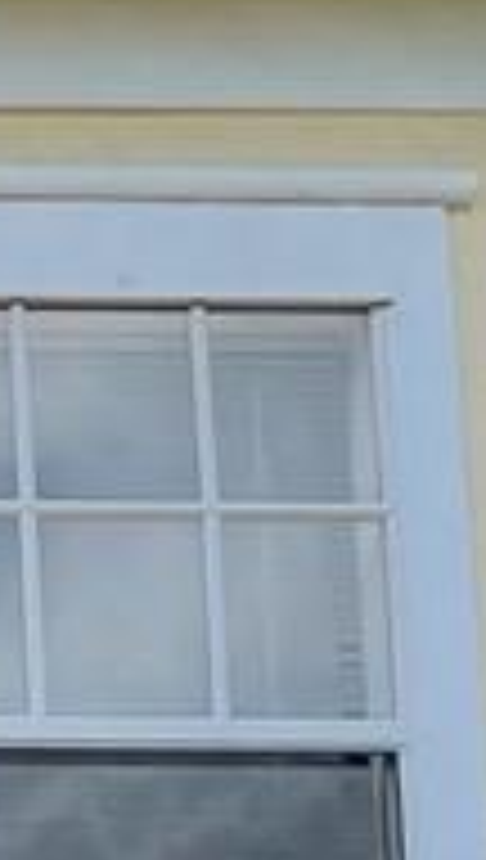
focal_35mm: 237
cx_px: -2007
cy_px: 1986
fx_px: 5408
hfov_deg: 4.4
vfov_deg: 8.4
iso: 32
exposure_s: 1/1114
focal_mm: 4.2
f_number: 1.6
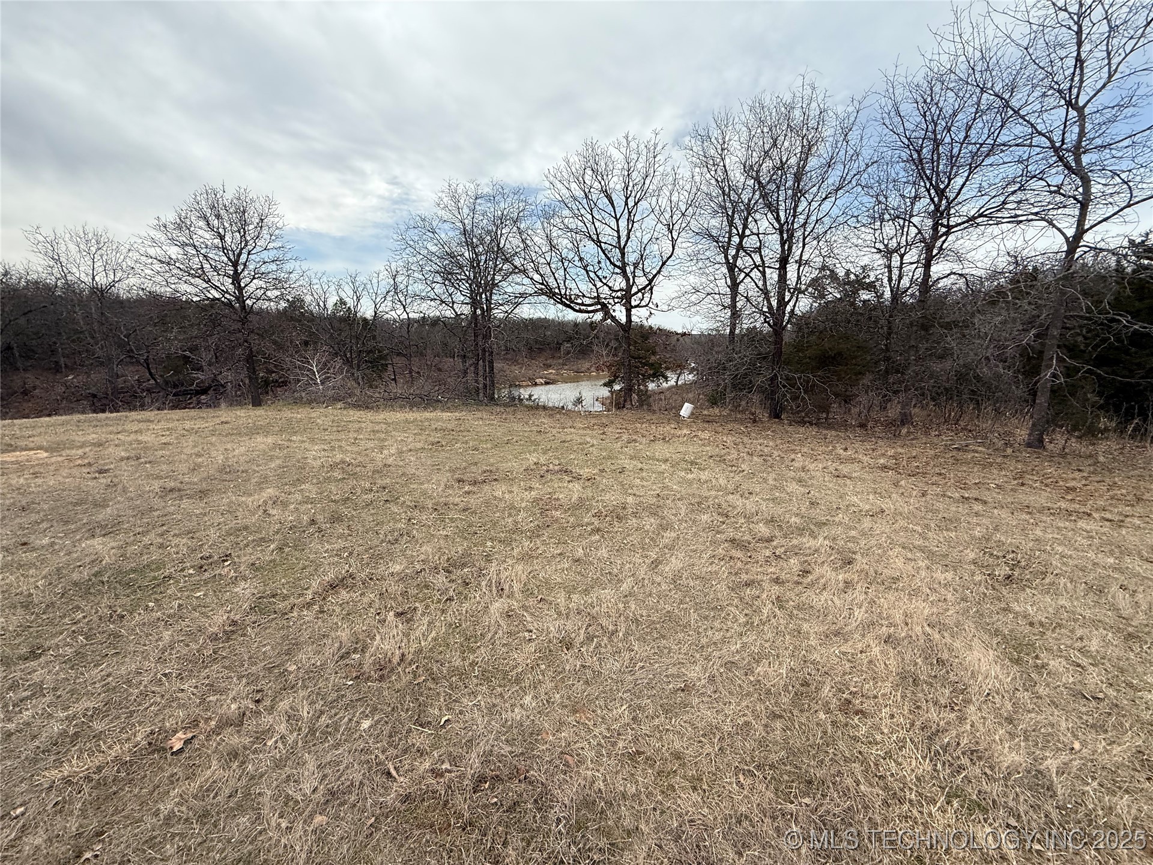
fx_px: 466
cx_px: 576
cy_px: 432
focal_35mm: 14
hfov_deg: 102.1
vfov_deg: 85.7
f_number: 2.2
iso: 50
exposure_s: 1/1087
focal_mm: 2.22
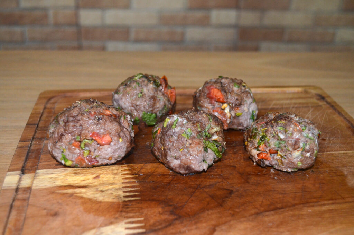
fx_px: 427
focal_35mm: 44
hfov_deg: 45.0
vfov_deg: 30.7
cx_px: 177
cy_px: 118
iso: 1600
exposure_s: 1/60
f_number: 4.5
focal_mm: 29
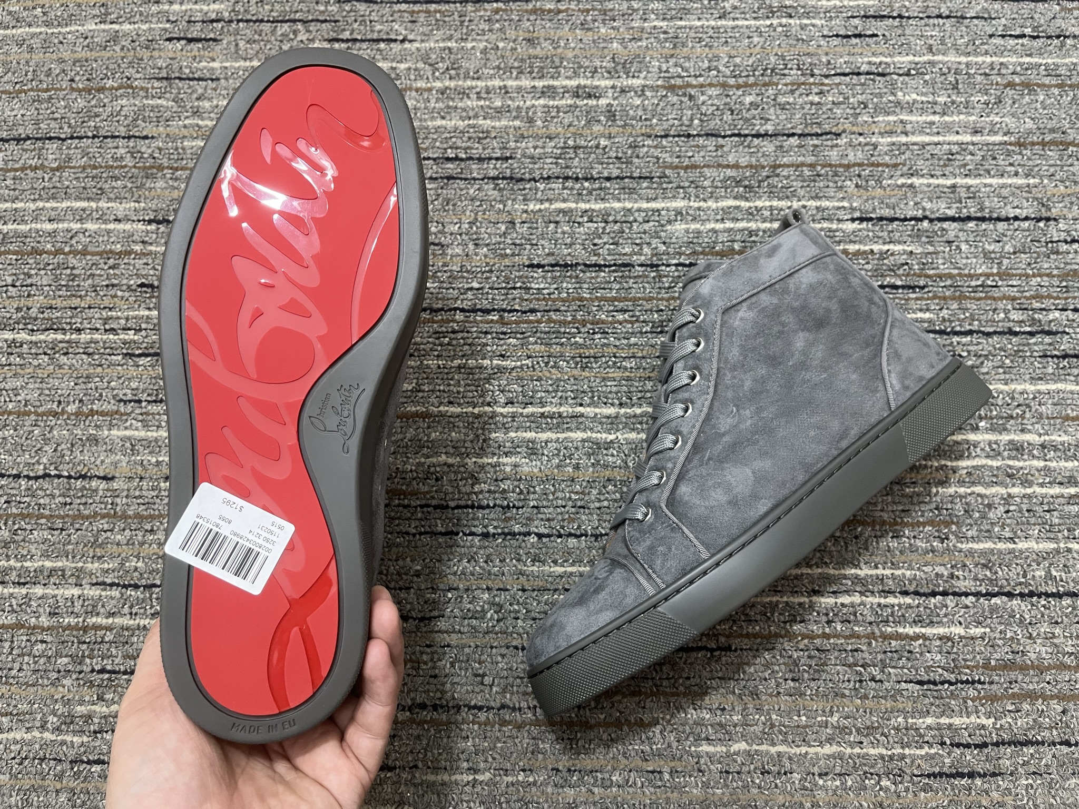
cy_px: 404
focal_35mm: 26
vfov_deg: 53.1
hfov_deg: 67.3
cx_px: 540
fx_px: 810
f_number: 1.6
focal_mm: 5.1
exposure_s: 1/60
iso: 200
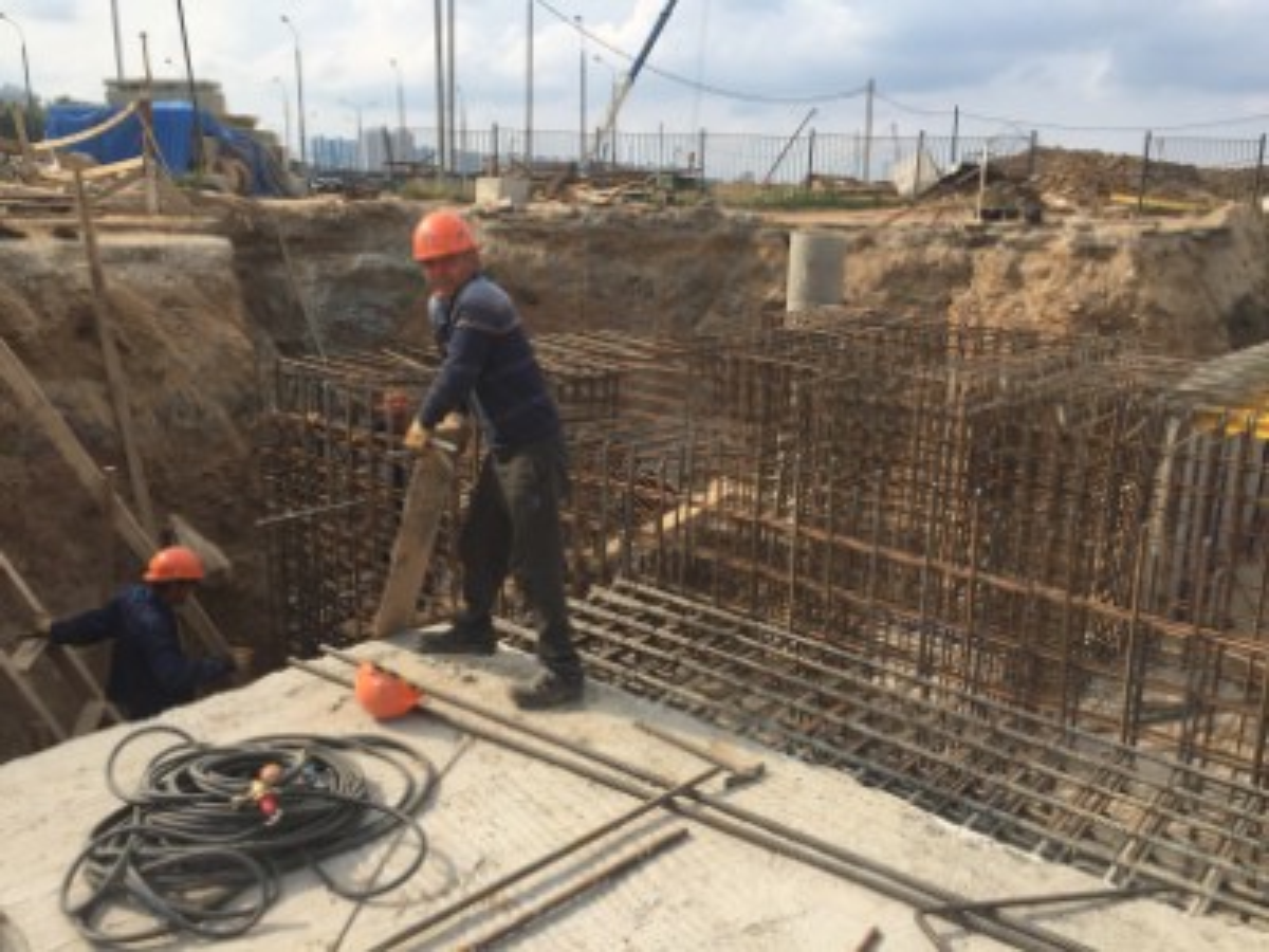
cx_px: 634
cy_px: 476
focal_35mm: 29
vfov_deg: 48.2
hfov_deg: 61.7
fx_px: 1063
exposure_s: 1/1883
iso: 32
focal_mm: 4.15
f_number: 2.2
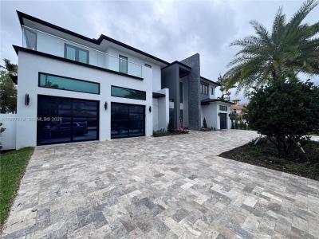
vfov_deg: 85.7
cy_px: 120
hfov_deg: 102.1
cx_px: 160
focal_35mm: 14
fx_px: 129
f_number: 2.2
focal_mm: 2.22
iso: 40
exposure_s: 1/1236
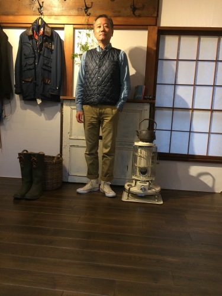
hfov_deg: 48.2
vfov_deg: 61.7
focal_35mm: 29
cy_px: 148
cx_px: 111
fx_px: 248
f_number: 2.2
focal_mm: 4.15
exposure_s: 1/33
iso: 160
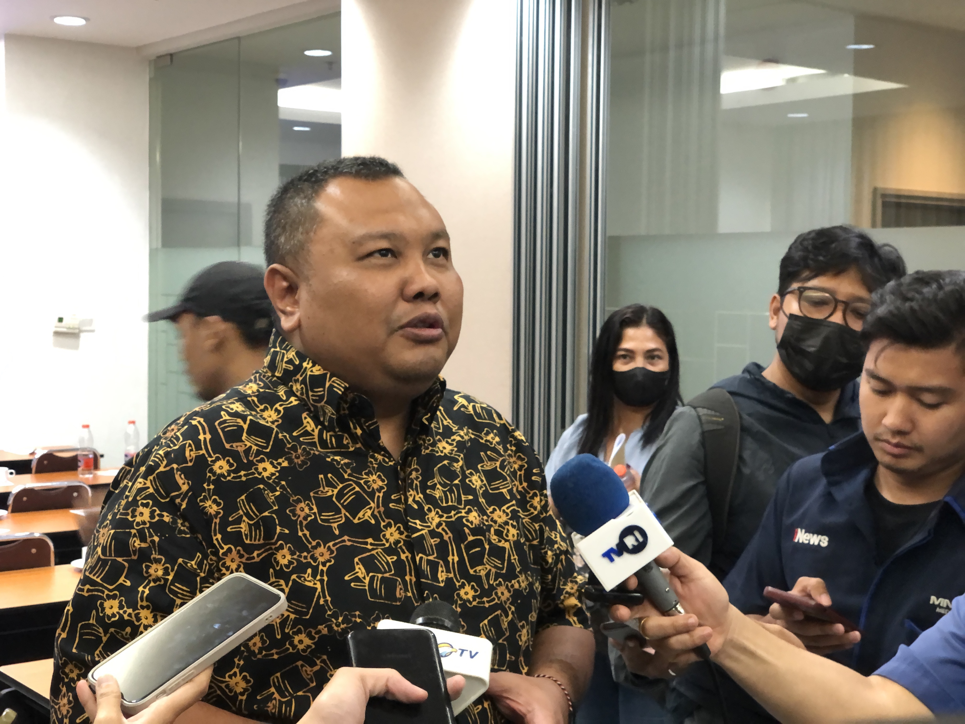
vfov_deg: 28.0
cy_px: 362
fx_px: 1450
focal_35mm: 52
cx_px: 482
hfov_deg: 36.8
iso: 160
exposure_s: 1/11
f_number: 2.4
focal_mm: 6
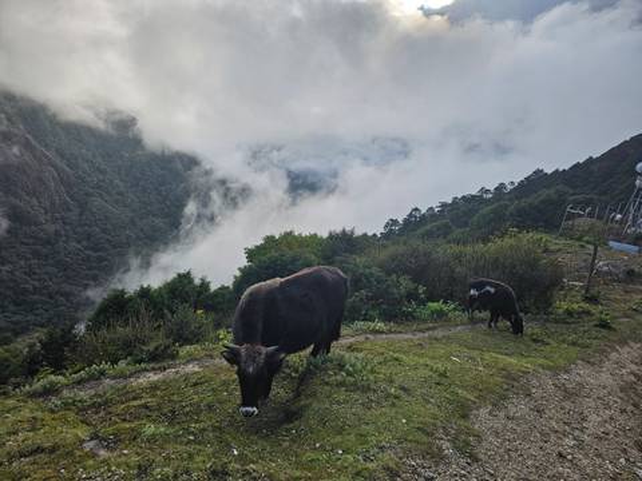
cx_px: 321
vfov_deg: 58.9
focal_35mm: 23
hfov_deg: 73.9
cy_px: 240
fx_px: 427
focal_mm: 6.3
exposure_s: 1/719
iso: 25
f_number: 1.7
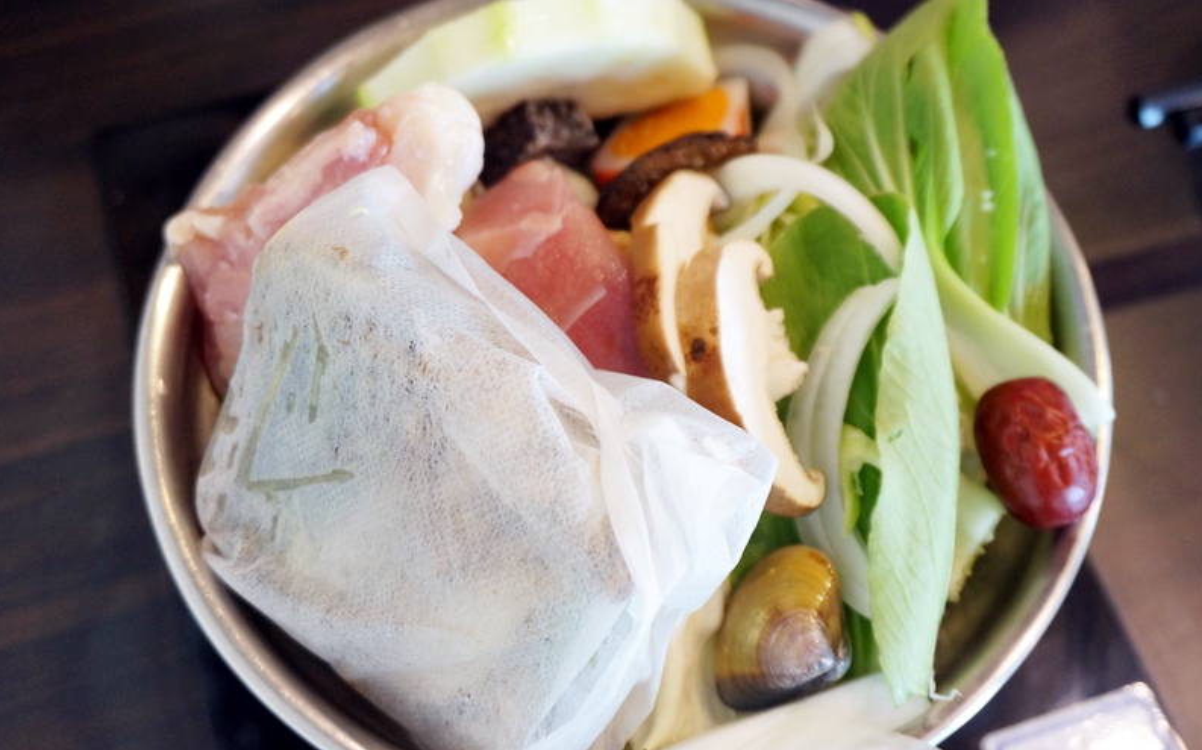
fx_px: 1212
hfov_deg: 52.8
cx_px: 600
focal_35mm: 37
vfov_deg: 34.4
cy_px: 379
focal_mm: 24
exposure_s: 1/60
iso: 1250
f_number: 4.5
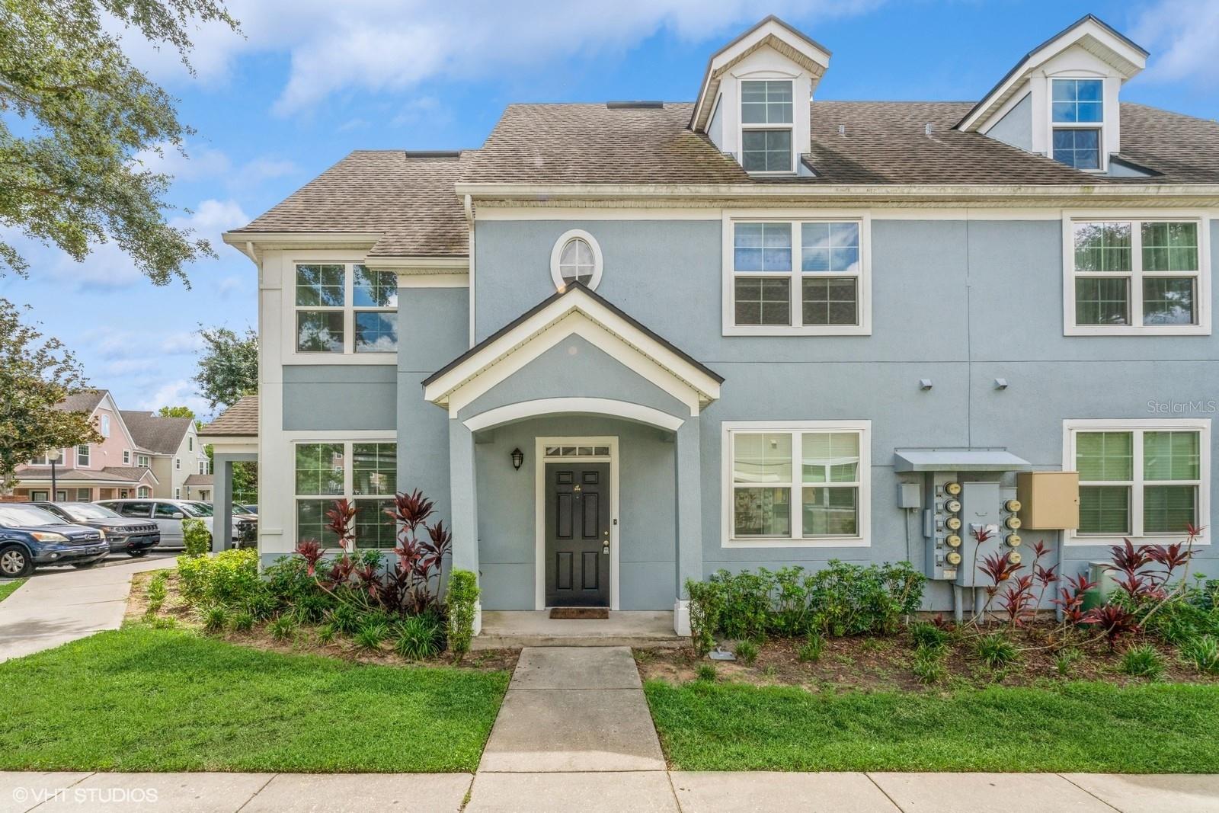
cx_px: 610
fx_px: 494
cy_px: 406
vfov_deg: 78.9
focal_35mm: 15
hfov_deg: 101.9
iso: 500
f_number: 18
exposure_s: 1/100
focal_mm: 14.6
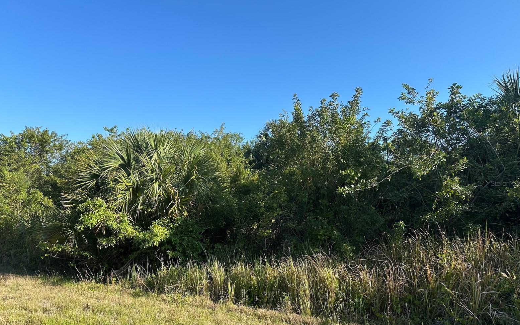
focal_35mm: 26
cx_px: 257
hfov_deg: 70.4
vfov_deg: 47.5
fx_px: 368
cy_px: 183
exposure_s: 1/1949
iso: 80
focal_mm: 6.86
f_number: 1.78
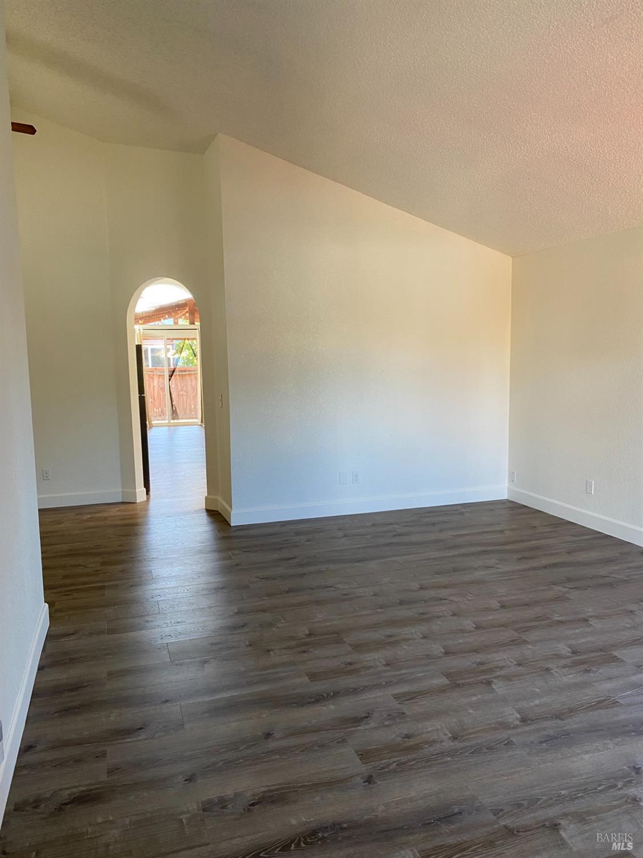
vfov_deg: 67.3
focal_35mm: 26
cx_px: 322
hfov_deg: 53.1
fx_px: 644
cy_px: 429
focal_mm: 4.25
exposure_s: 1/84
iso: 125
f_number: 1.8
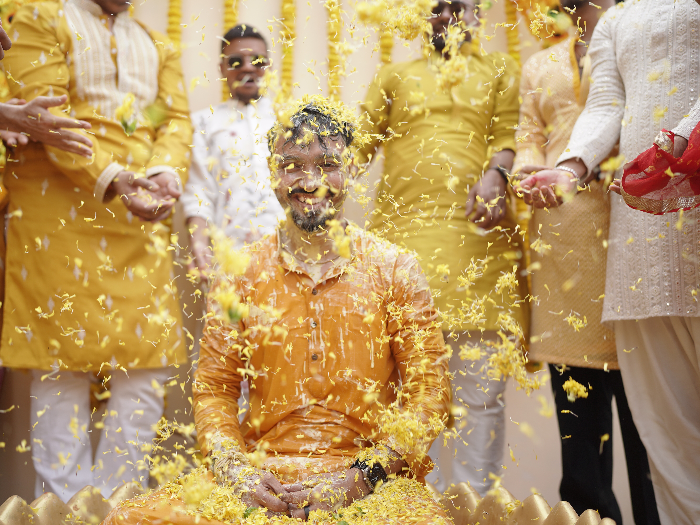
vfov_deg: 37.7
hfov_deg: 48.9
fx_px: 768
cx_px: 320
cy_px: 262
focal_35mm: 38
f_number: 1.4
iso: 160
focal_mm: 35
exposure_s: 1/1250
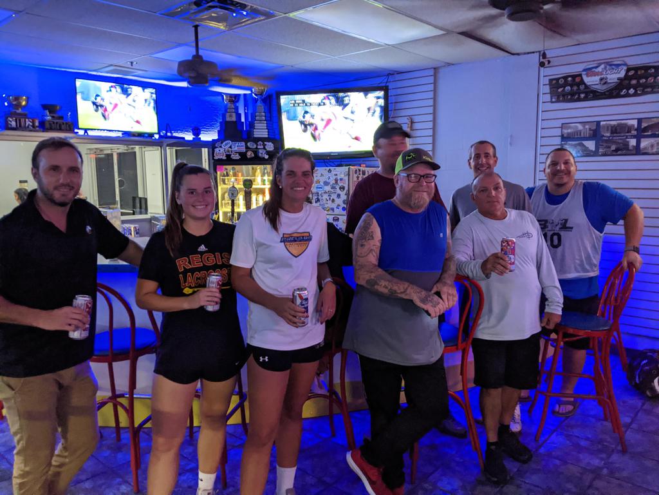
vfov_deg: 51.4
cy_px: 248
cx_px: 330
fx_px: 514
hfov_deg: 65.3
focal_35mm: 27
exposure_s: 1/24
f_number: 1.8
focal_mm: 4.44
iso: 477
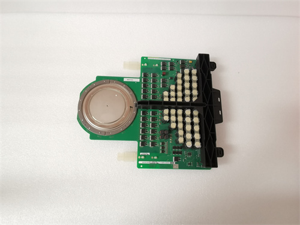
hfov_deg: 79.0
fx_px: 182
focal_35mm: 21
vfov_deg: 63.4
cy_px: 112
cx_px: 150
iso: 320
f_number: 2.2
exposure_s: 1/30
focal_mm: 3.95
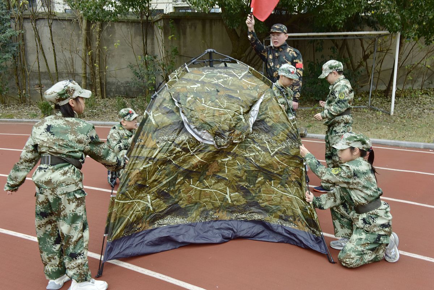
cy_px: 145
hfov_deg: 50.7
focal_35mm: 38
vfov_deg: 35.1
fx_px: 458
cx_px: 217
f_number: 13
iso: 800
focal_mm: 38
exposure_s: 1/100
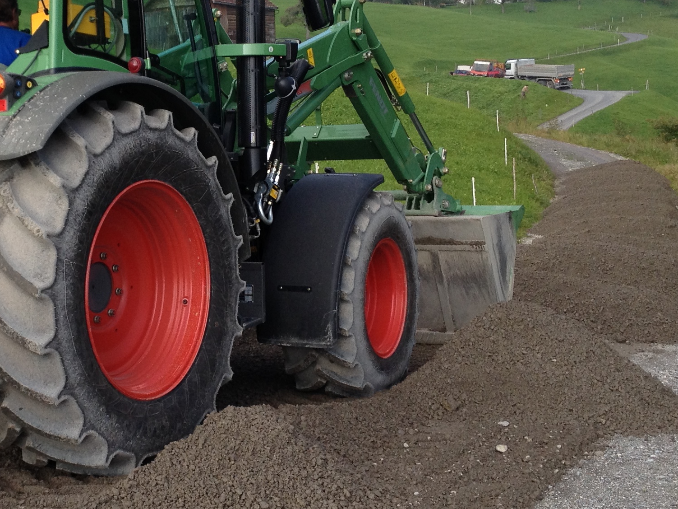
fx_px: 1488
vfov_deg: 19.3
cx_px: 124
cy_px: 187
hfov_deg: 25.2
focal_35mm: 76
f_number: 2.4
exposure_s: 1/536
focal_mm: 4.28
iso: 50
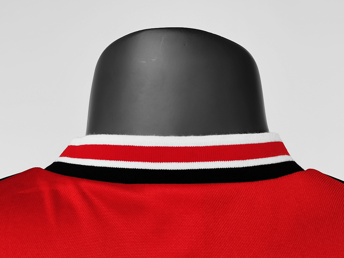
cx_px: 172
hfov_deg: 43.9
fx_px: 427
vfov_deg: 33.6
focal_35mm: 43
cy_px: 129
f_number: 1.8
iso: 100
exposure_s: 1/60
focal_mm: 5.58
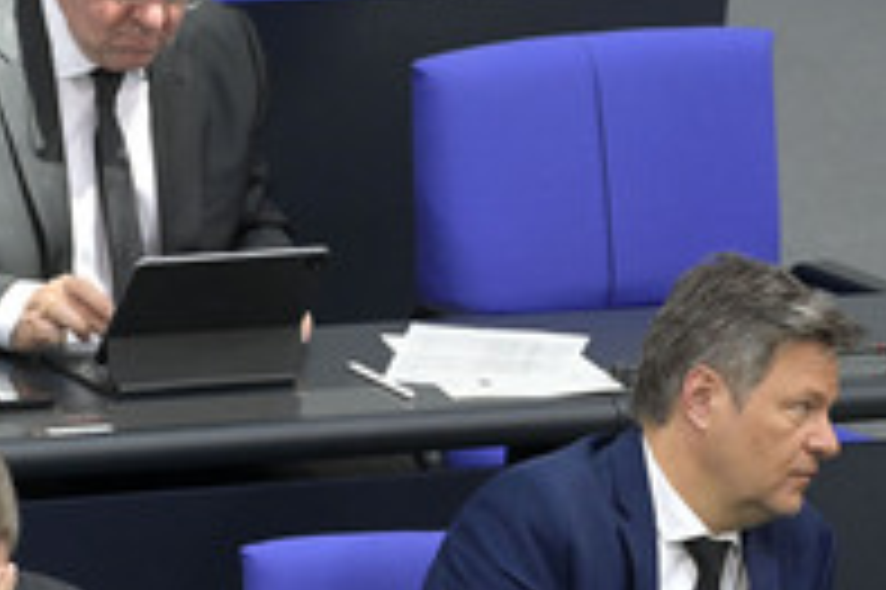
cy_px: 441
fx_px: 14041
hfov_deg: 3.6
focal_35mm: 571
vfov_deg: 2.4
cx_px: 614
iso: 6400
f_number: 6.3
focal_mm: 250
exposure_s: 1/400
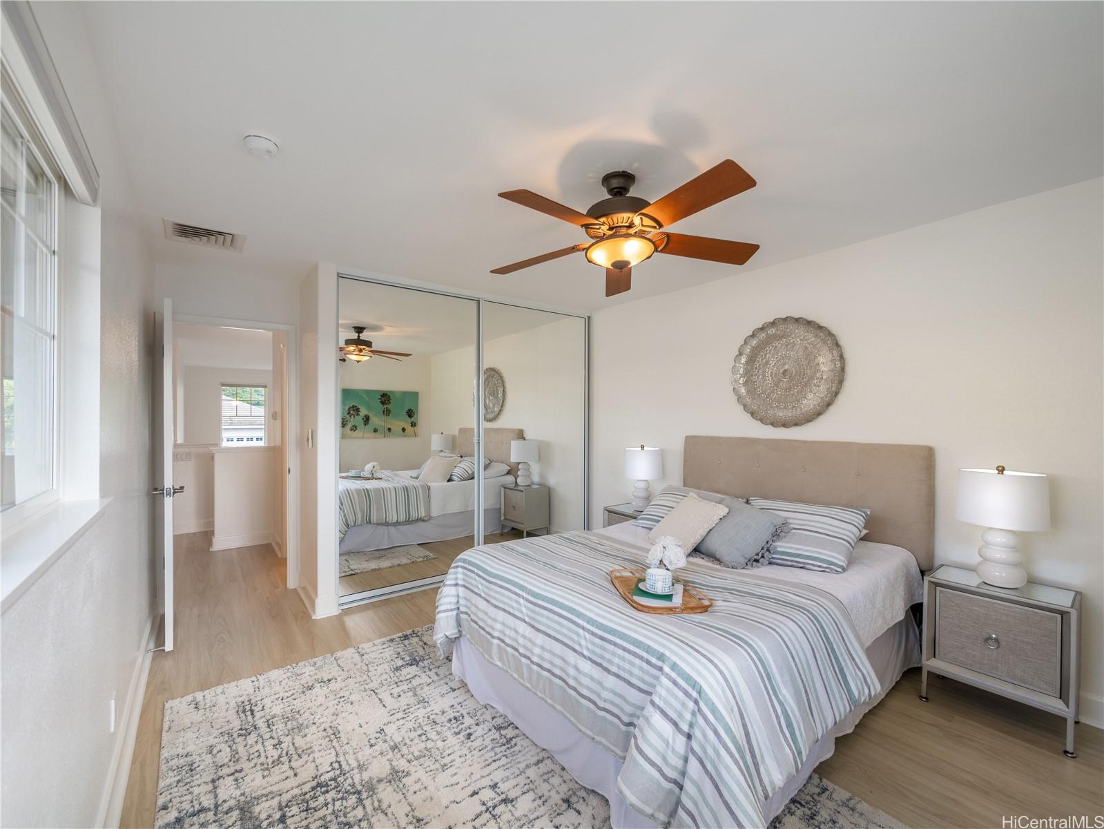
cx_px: 552
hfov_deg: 102.1
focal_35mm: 14
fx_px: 447
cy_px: 414
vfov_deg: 85.7
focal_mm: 7
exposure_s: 1/800
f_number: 4
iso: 320
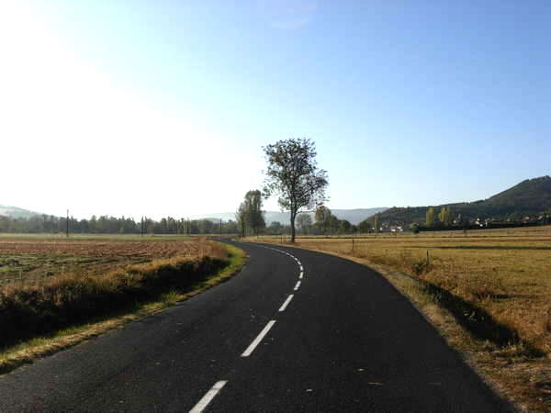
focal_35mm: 38
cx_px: 276
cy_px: 206
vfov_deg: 37.7
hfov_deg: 49.0
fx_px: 605
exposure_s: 1/790
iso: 79
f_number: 4.9
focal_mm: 6.3
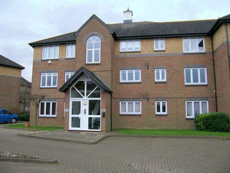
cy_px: 86
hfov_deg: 63.4
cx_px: 115
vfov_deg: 49.7
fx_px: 186
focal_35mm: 28
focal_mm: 5.8
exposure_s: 1/108
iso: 50
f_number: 4
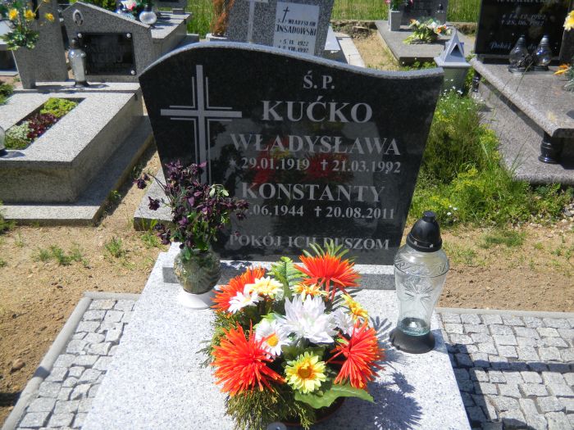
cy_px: 215
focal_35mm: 38
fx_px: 630
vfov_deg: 37.7
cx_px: 287
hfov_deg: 49.0
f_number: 8.1
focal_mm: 6.9
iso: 80
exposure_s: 1/172
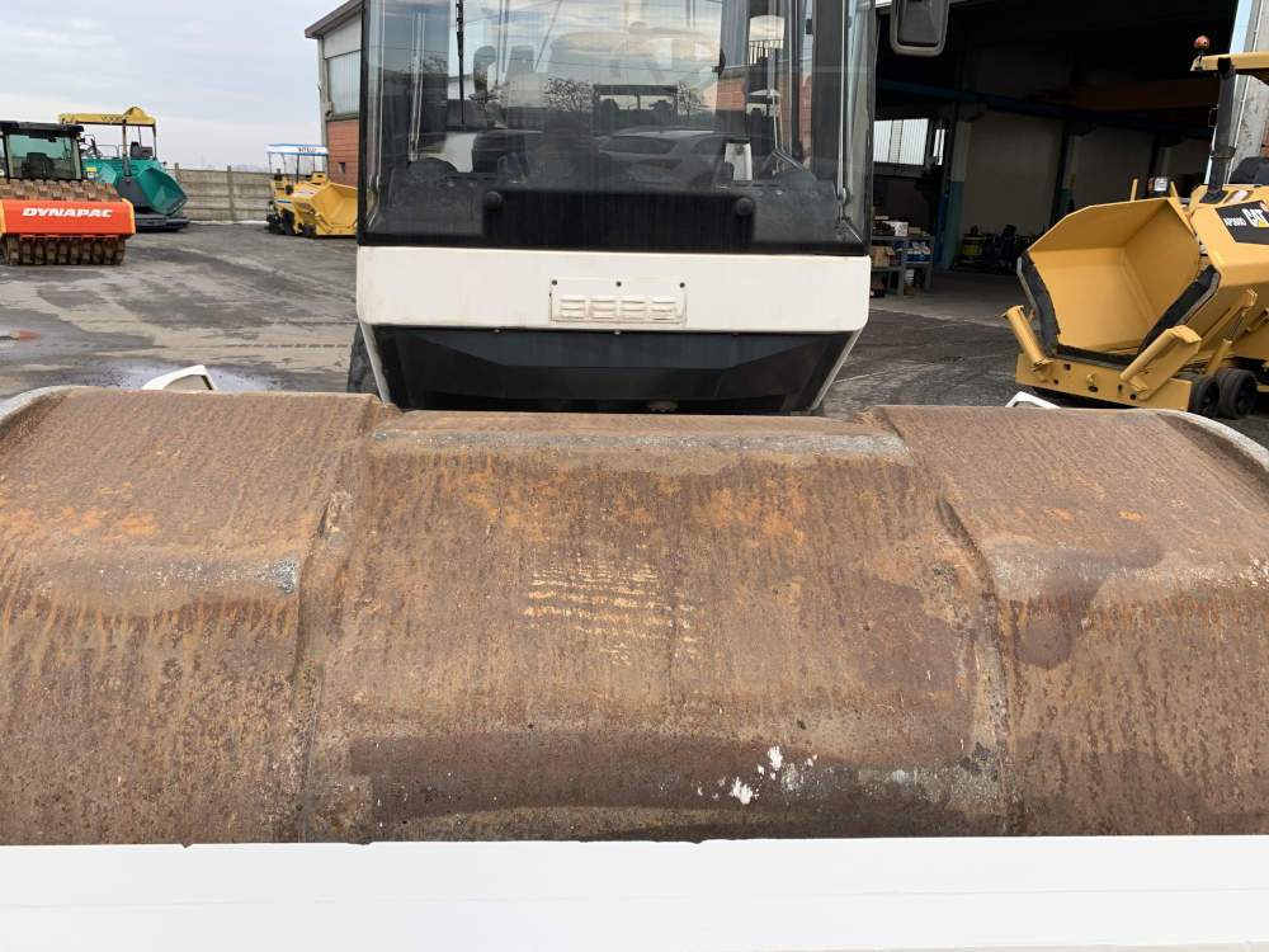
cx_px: 634
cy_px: 476
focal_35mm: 26
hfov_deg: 67.3
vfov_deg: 53.1
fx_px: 953
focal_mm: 4.25
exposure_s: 1/446
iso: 25
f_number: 1.8
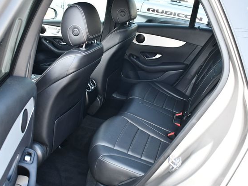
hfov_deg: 46.8
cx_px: 117
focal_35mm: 40
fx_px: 287
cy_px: 94
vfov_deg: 36.0
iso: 800
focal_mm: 18
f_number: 3.5
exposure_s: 1/125
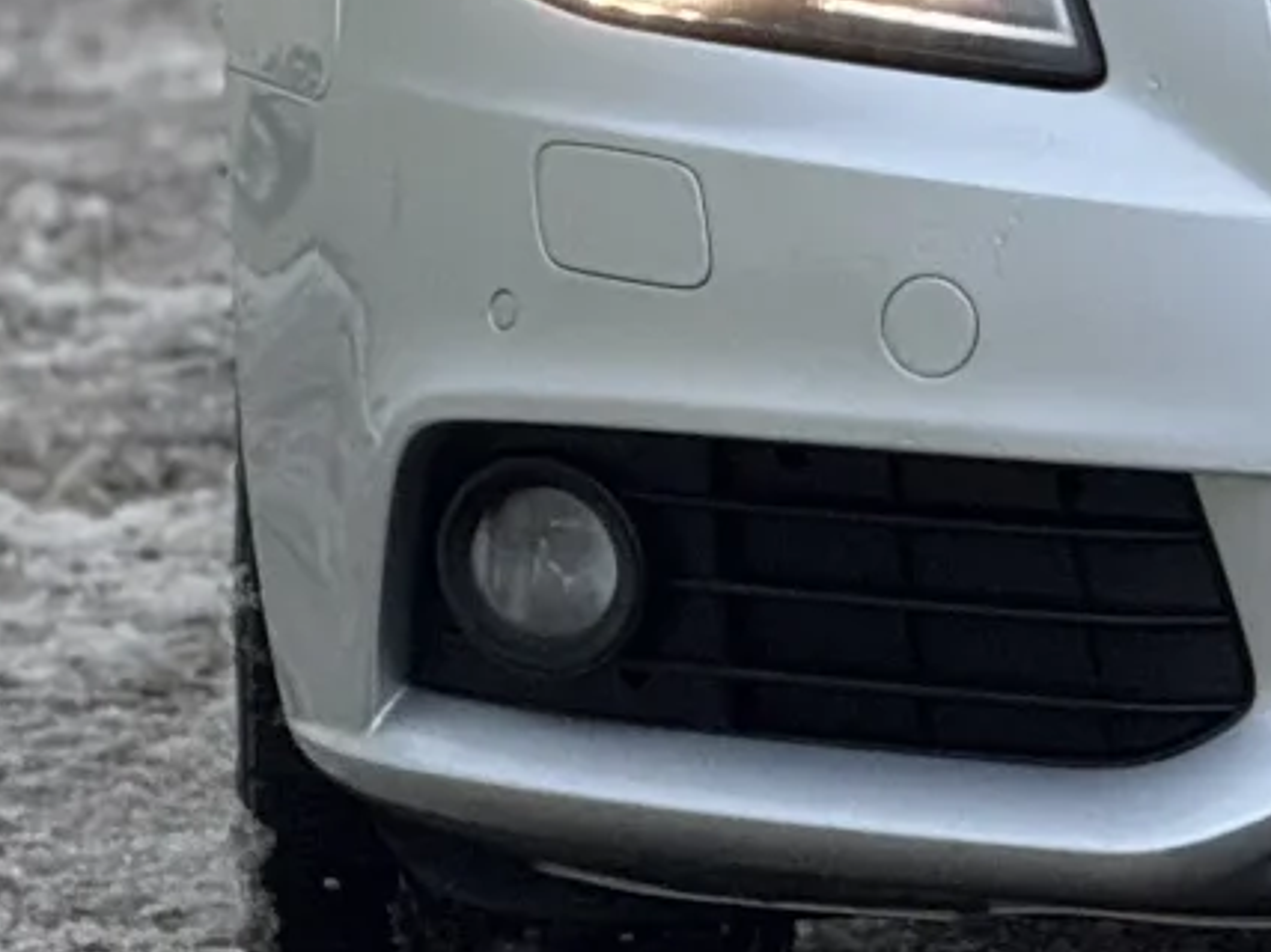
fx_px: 19822
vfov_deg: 2.7
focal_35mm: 540
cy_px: -309
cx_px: 2134
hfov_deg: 3.7
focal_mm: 15.66
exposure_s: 1/98
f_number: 2.8
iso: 200
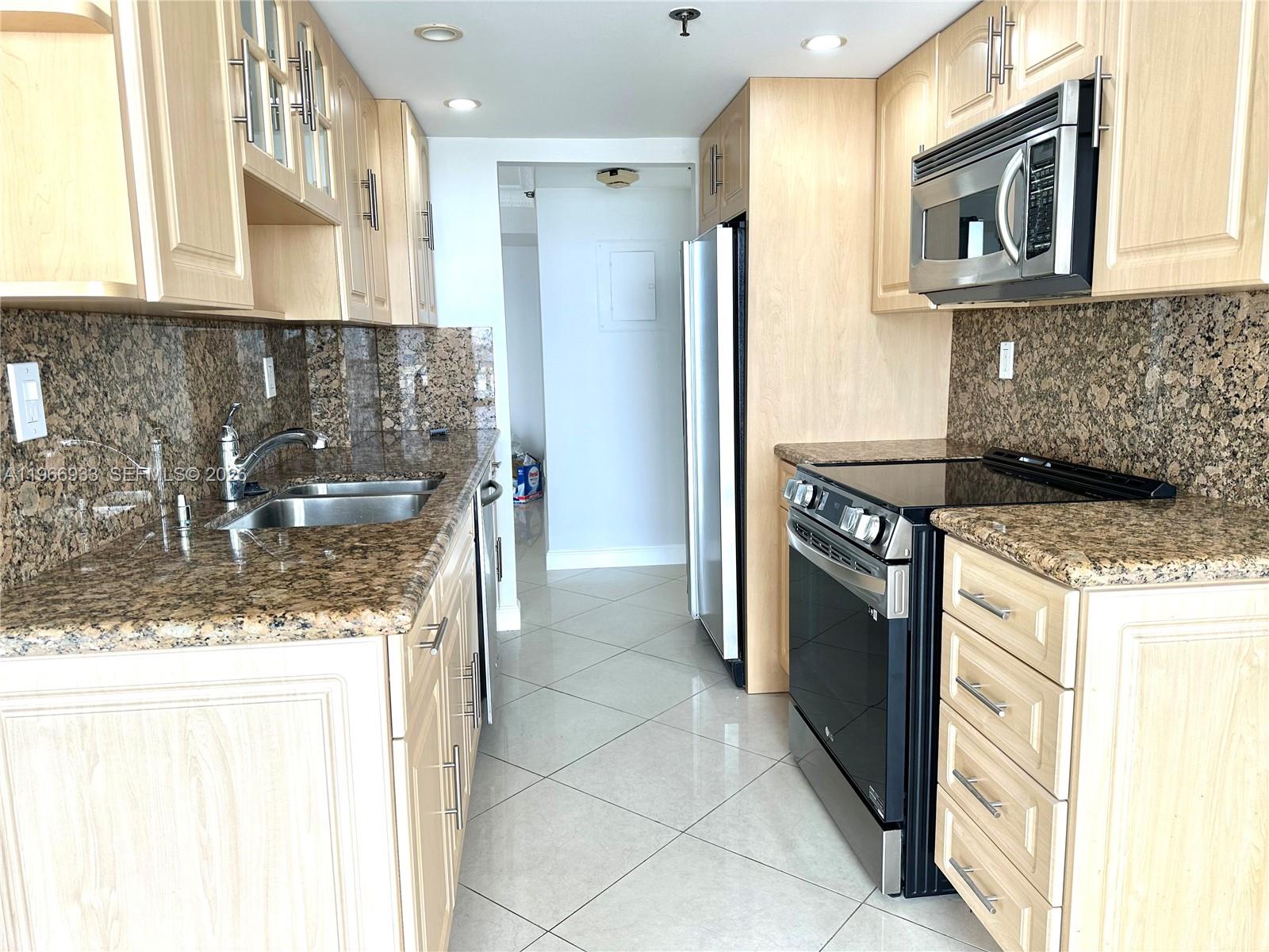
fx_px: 880
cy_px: 476
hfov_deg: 71.6
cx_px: 634
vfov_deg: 56.8
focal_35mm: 24
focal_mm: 6.86
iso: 100
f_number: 1.78
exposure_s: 1/121
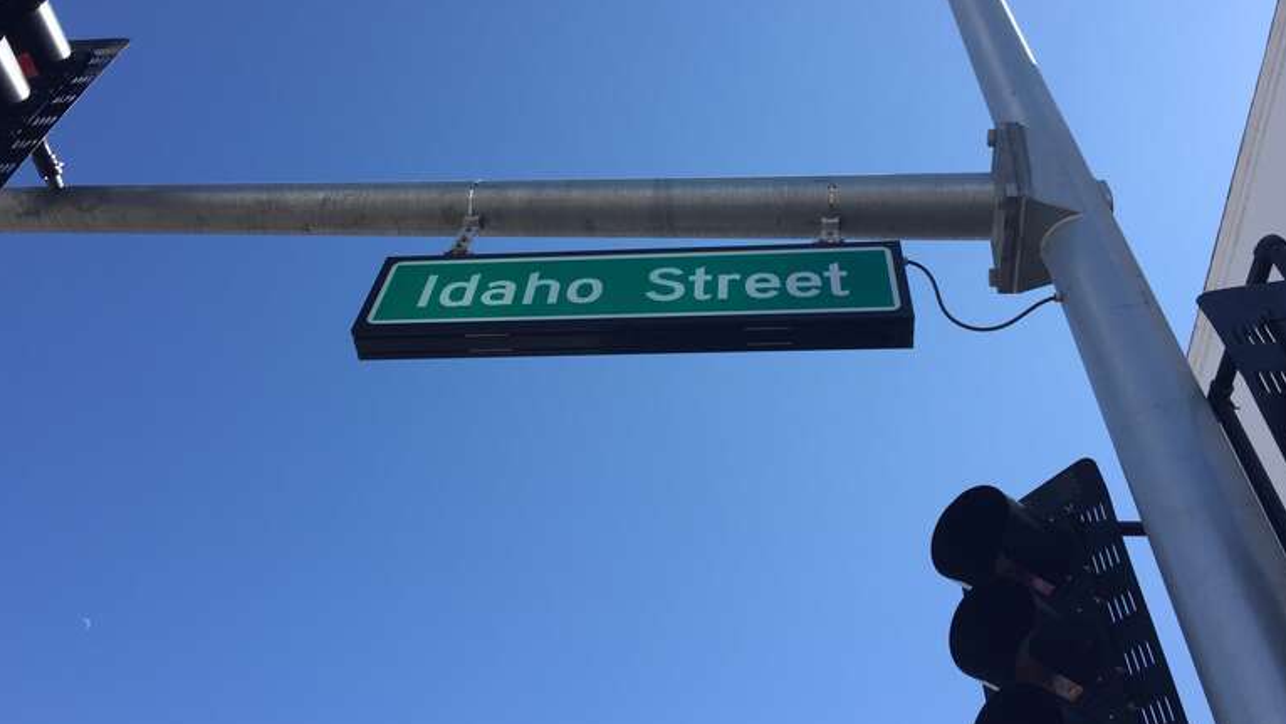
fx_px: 1125
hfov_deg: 59.5
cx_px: 640
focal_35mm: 33
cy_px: 311
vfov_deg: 35.6
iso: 32
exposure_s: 1/898
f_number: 2.2
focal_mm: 4.15
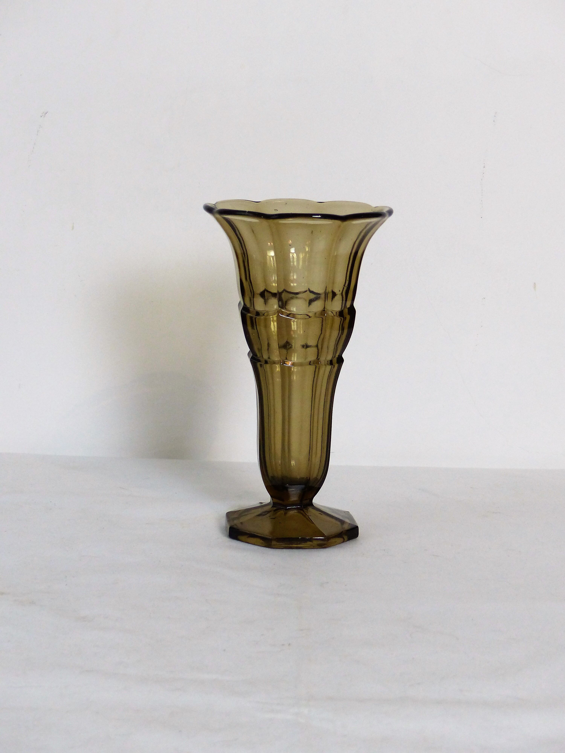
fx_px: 1589
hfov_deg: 20.2
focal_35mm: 73
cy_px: 376
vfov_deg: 26.7
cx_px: 282
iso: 250
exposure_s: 1/60
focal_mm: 12.5
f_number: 2.8
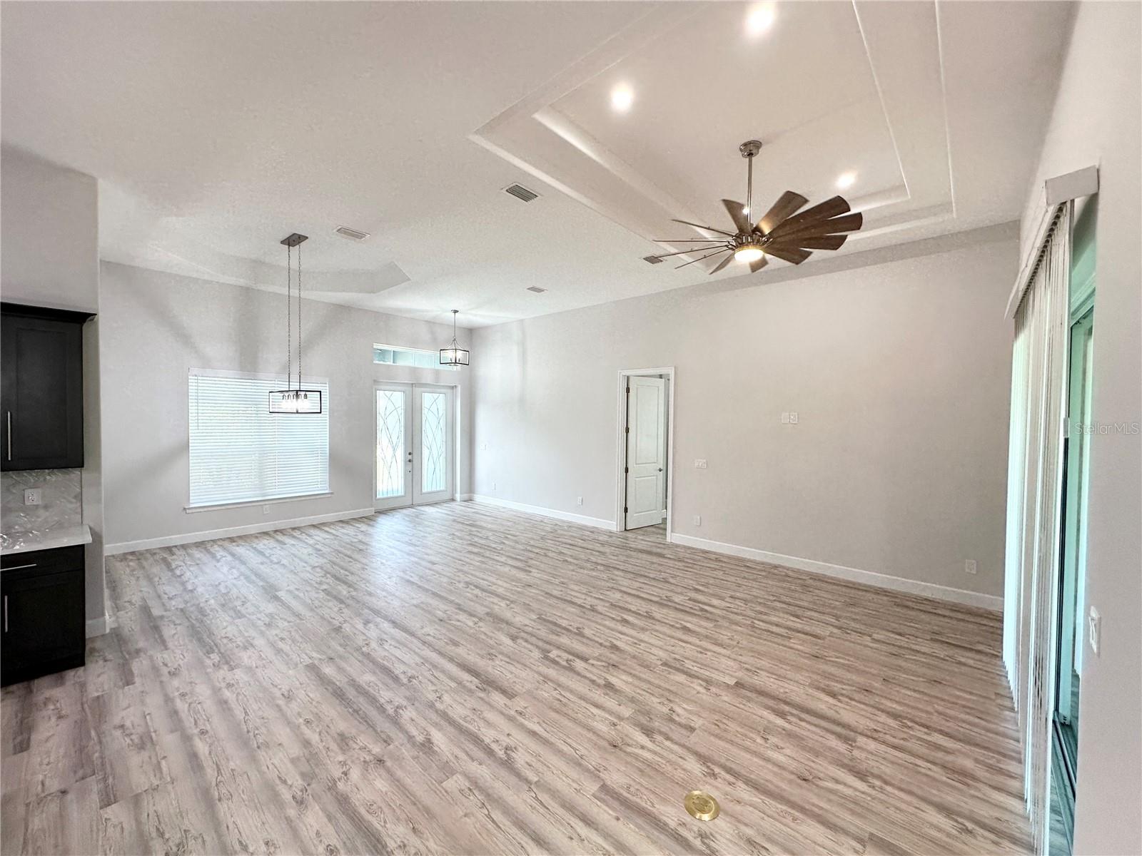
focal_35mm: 14
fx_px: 462
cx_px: 571
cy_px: 428
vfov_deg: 85.7
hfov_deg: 102.1
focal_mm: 2.22
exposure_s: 1/120
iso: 100
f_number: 2.2
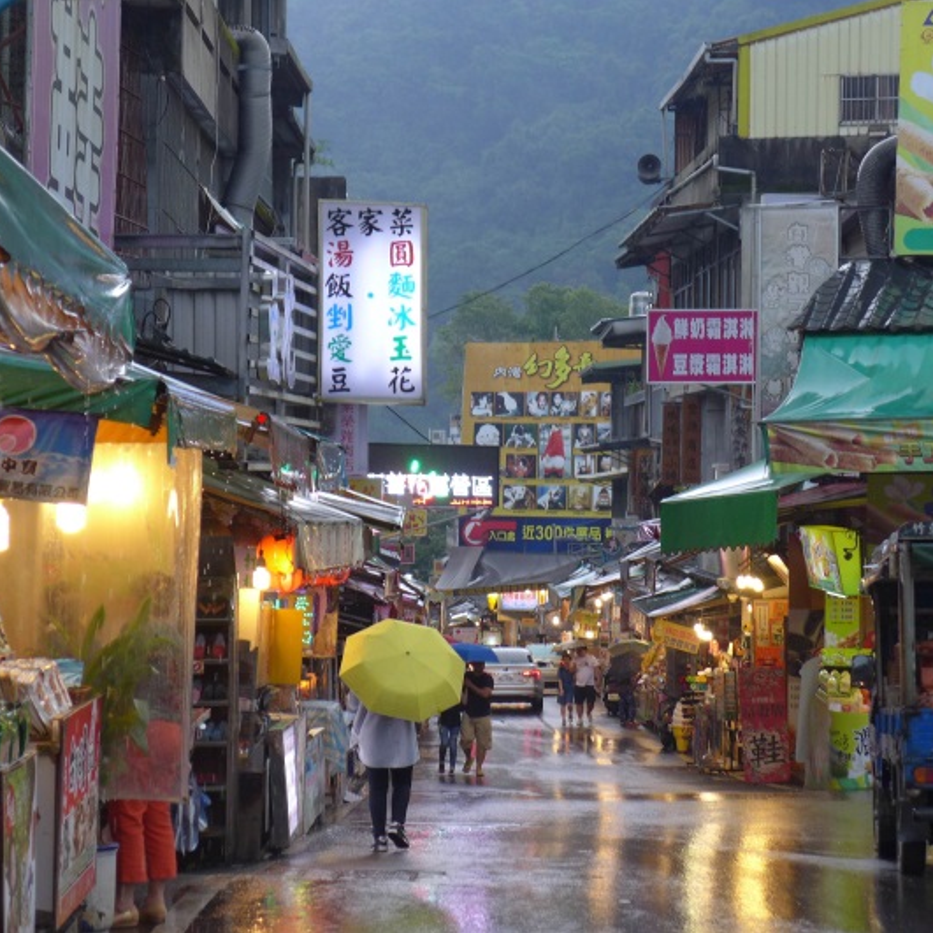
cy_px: 467
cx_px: 485
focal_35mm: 96
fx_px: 2927
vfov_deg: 18.1
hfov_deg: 18.1
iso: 160
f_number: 2.2
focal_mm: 14.7
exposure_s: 1/100
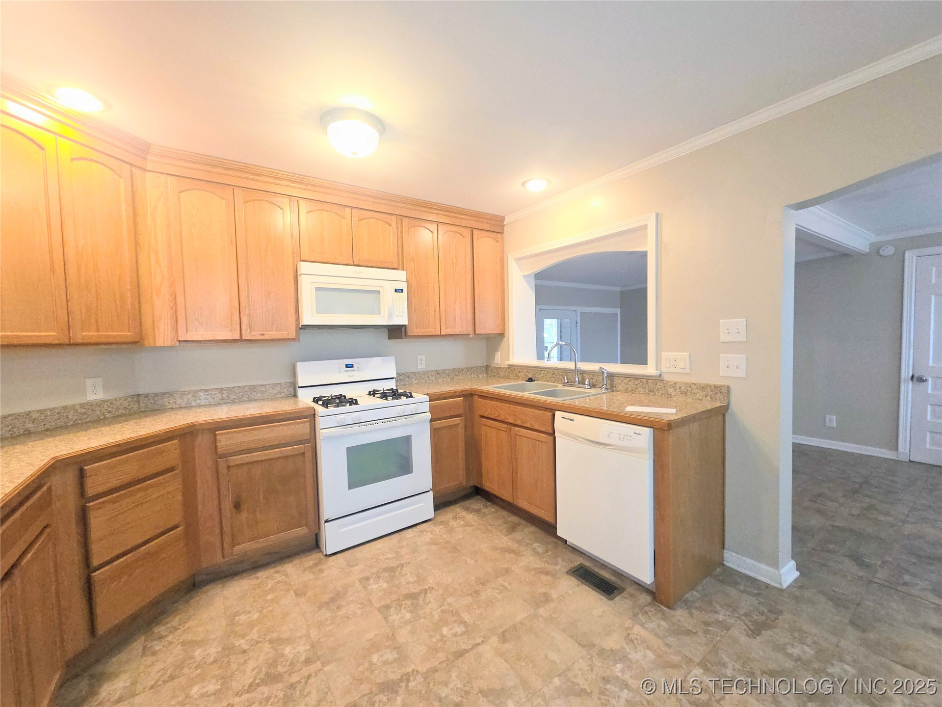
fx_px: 354
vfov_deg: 89.9
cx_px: 471
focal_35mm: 13
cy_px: 354
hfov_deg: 106.2
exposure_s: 1/60
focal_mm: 2.2
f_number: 2.2
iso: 160
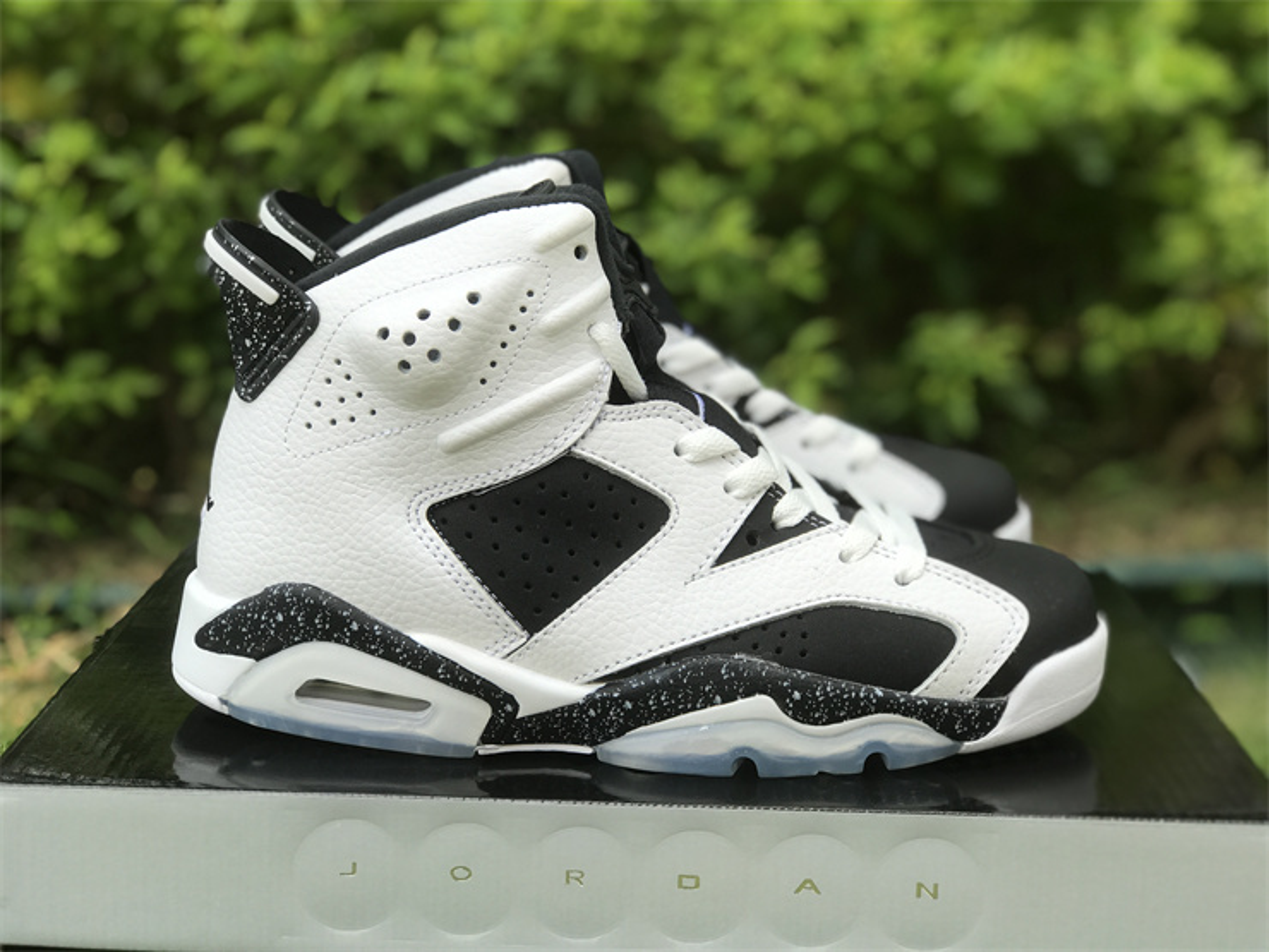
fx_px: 2090
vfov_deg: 25.7
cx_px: 634
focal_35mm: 57
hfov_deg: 33.8
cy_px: 476
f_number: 2.8
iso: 20
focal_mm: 6.6
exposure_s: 1/222
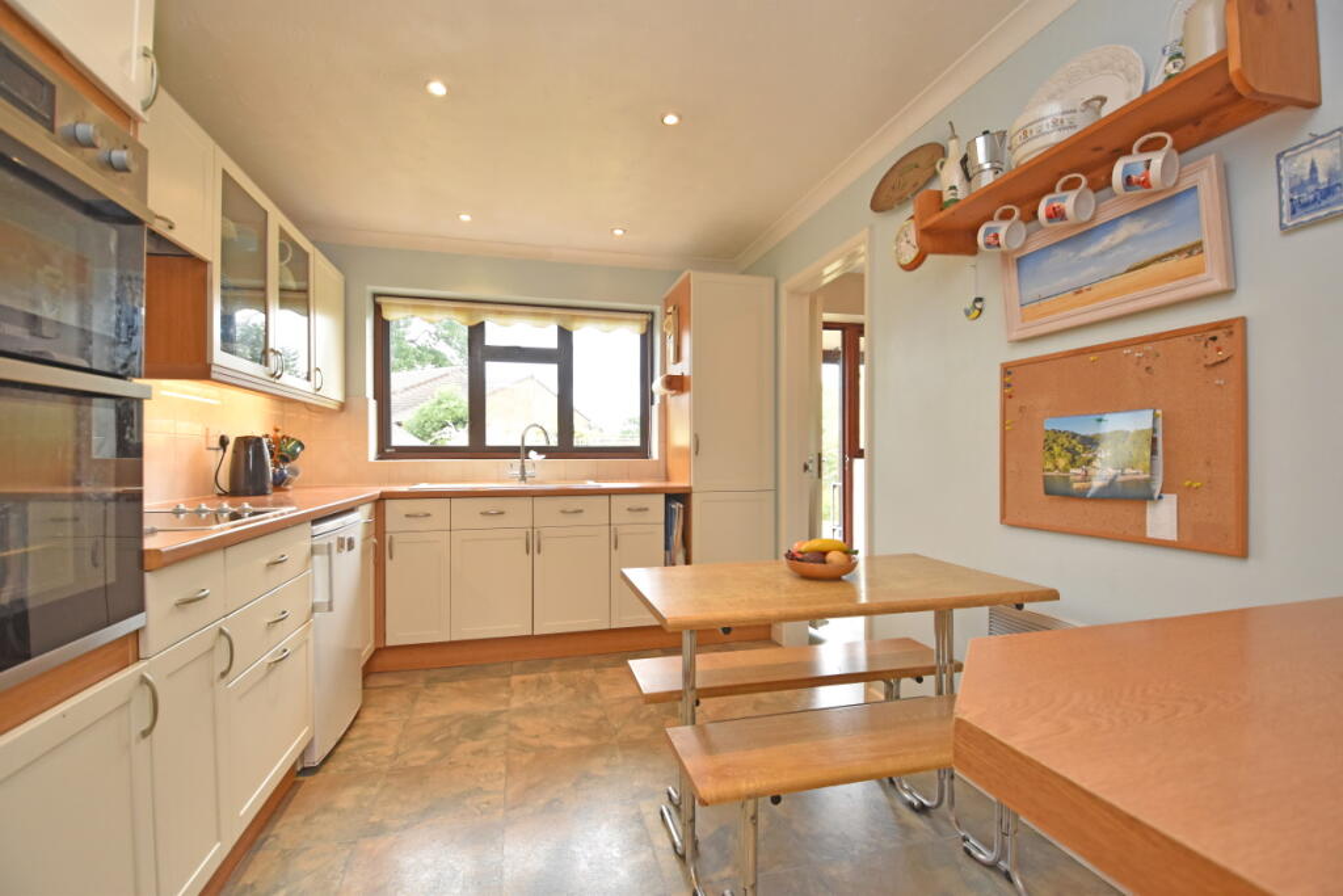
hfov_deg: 100.4
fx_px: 560
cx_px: 672
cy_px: 448
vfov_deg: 77.3
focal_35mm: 15
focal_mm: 10
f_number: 4.5
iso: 800
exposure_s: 1/160
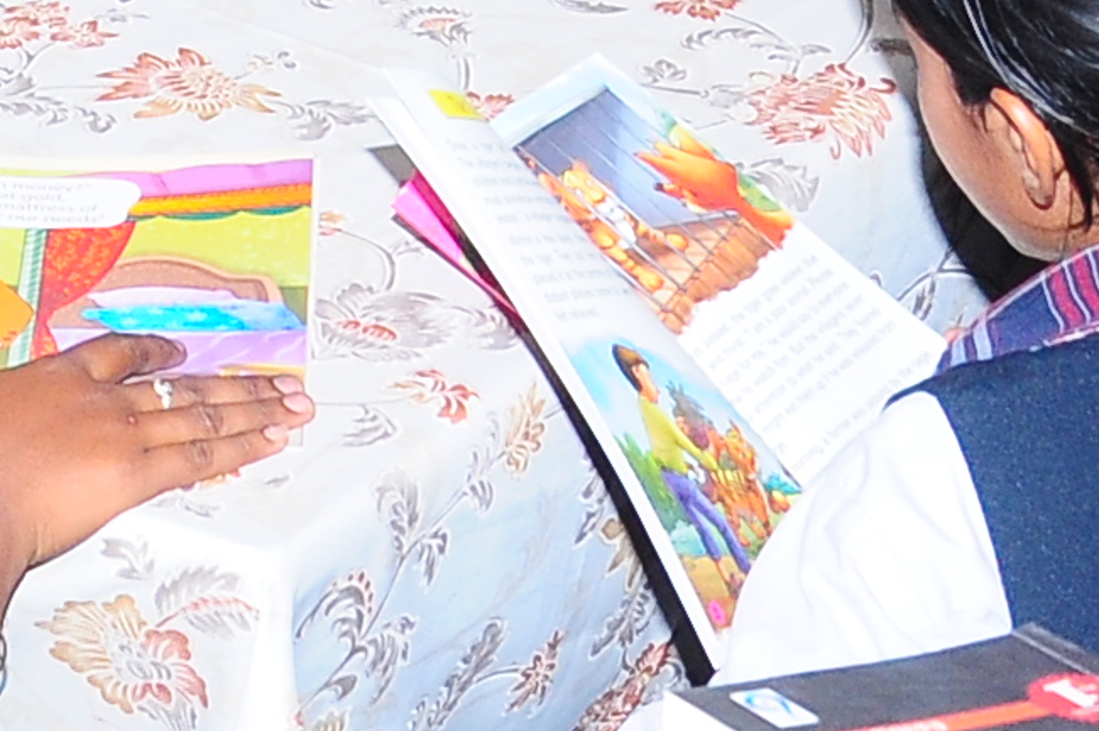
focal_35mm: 178
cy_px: -706
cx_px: -866
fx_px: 5428
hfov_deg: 10.8
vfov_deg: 7.4
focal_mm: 18
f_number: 5.6
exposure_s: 1/125
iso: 400
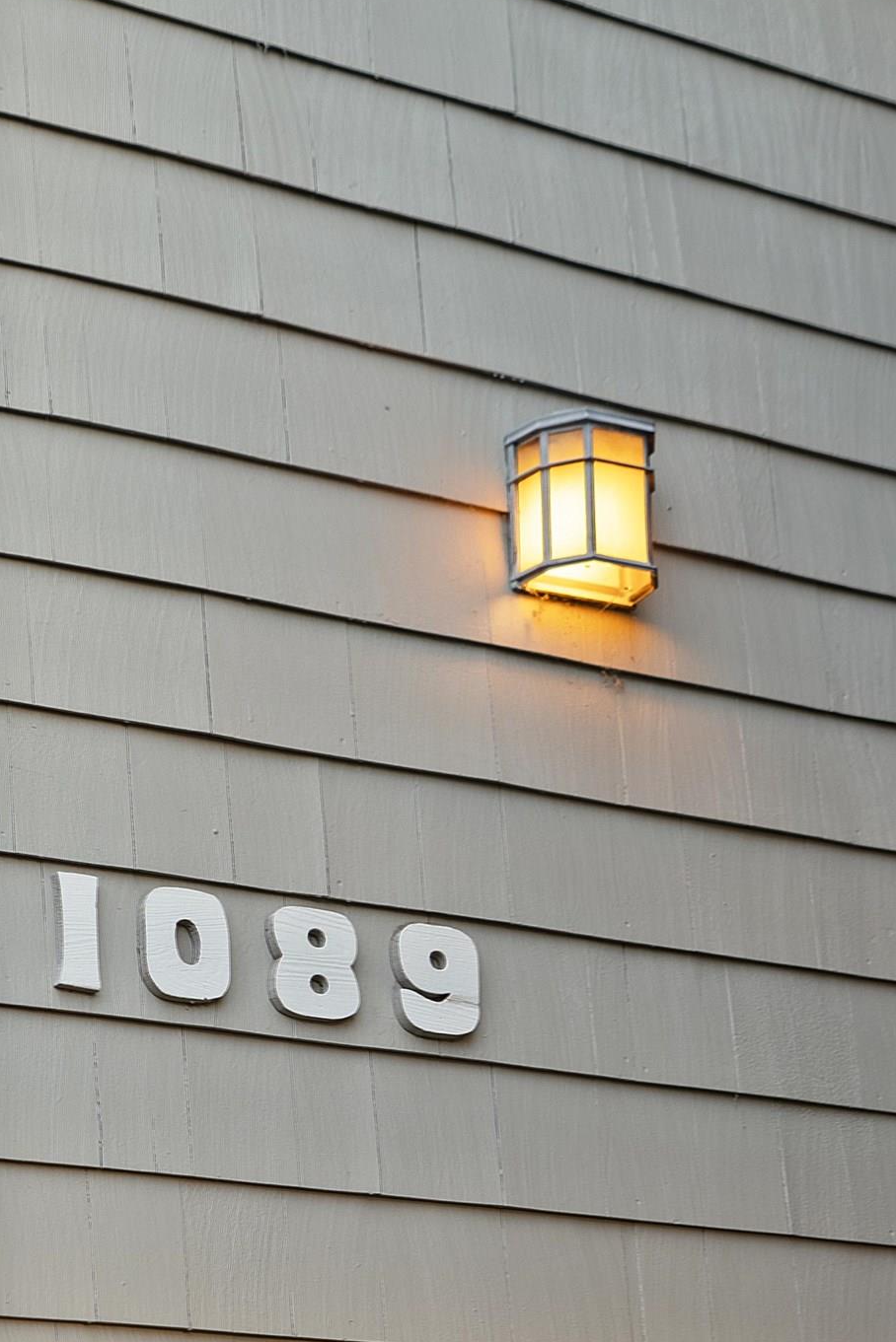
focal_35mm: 88
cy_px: 949
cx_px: 265
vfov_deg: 23.0
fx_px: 3283
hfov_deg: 15.5
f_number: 2.8
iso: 100
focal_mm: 35
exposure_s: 1/13
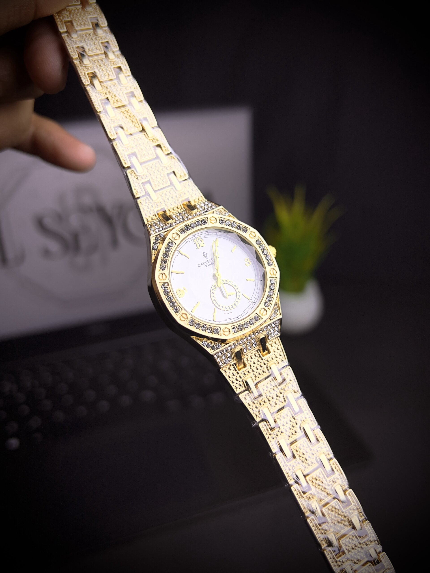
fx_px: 431
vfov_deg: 67.3
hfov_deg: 53.1
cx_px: 215
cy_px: 286
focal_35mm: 26
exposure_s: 1/1209
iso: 50
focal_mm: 5.7
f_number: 1.5
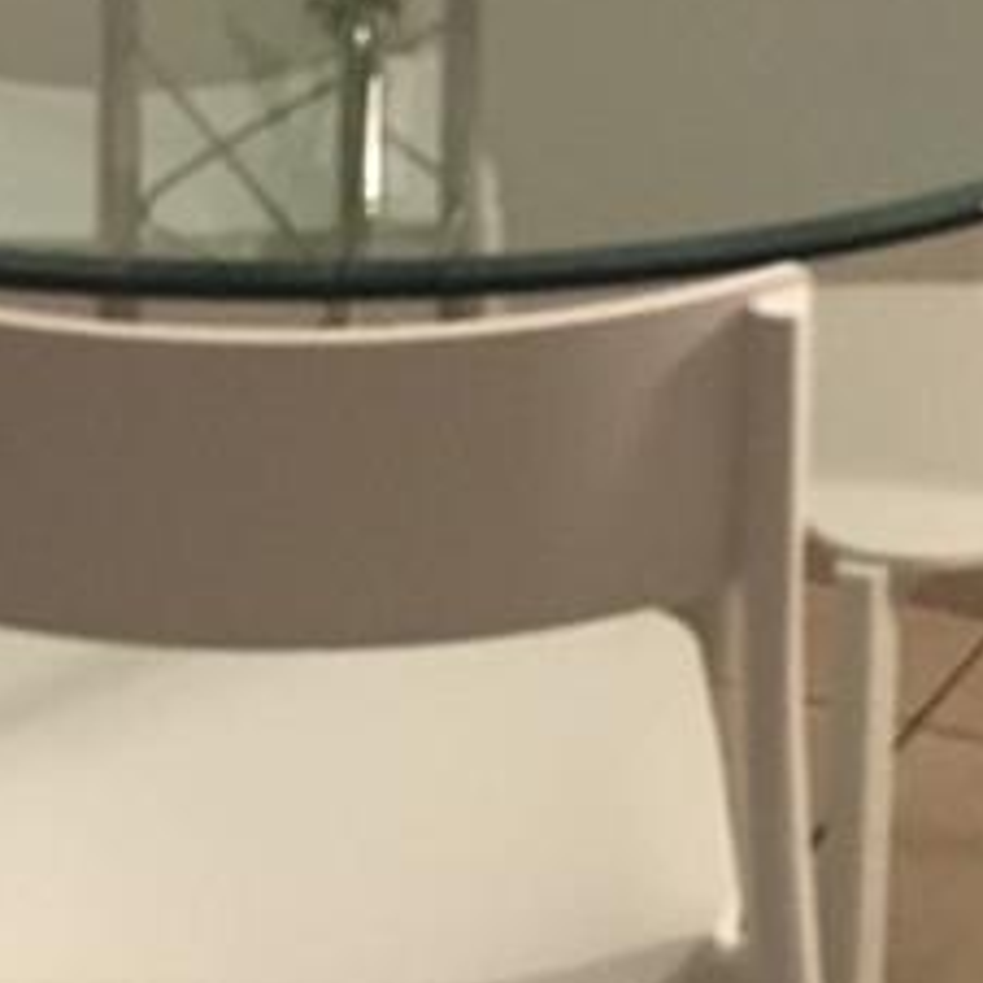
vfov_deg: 12.5
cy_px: -274
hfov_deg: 12.8
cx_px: 478
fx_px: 4369
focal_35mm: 136
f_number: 2.2
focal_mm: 4.15
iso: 200
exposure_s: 1/24
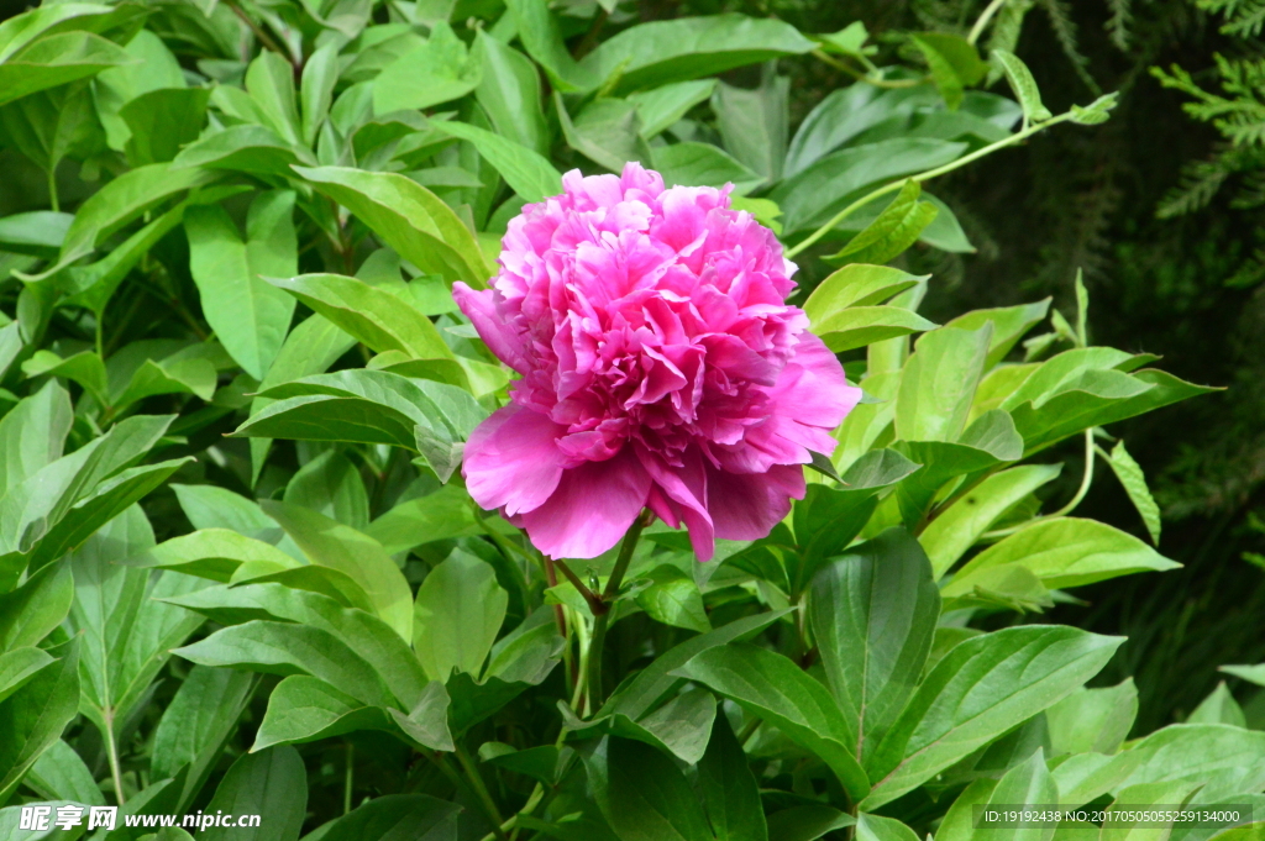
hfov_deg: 4.6
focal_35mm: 450
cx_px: 632
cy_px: 420
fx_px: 15799
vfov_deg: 3.1
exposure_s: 1/250
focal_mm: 300
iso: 1600
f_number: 20
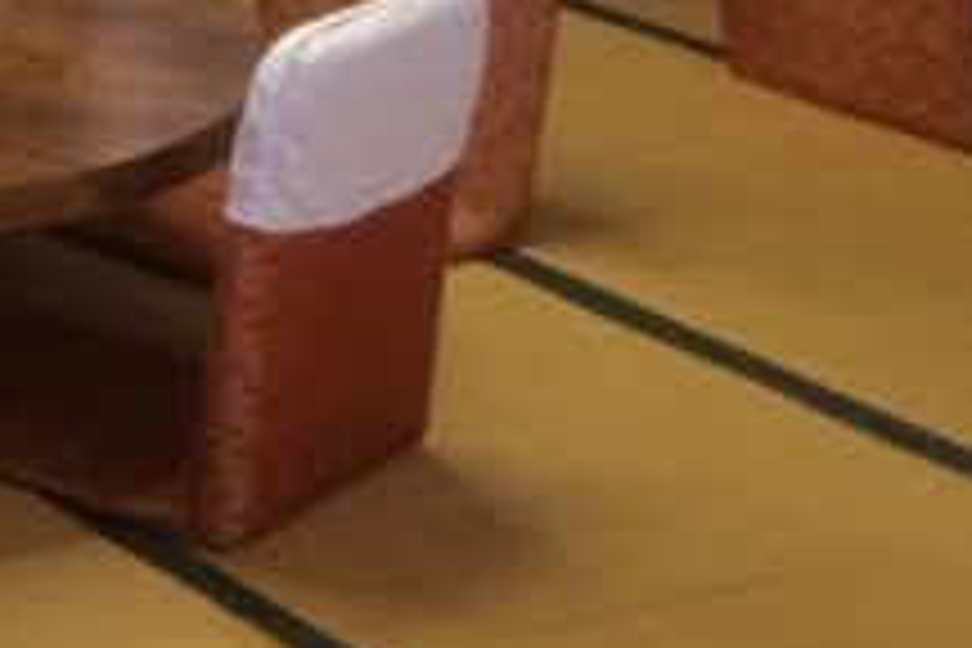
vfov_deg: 8.5
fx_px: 3861
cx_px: -945
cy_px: -1053
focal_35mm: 143
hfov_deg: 12.7
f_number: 2.2
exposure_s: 1/30
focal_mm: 4.15
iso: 160
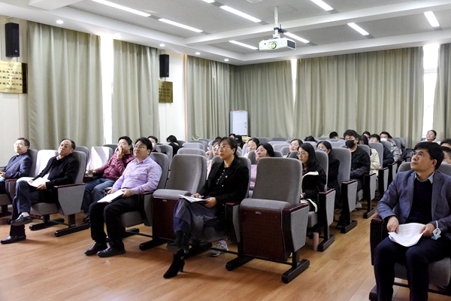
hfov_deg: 61.9
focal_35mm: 30
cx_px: 226
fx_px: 376
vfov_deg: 43.6
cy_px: 150
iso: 6400
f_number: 8
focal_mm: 30
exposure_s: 1/250
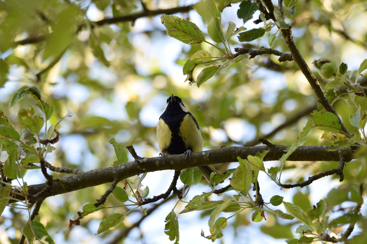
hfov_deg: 5.3
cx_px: 184
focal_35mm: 390
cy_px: 122
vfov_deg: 3.5
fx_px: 3975
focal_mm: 260
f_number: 6.3
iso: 100
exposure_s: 1/50
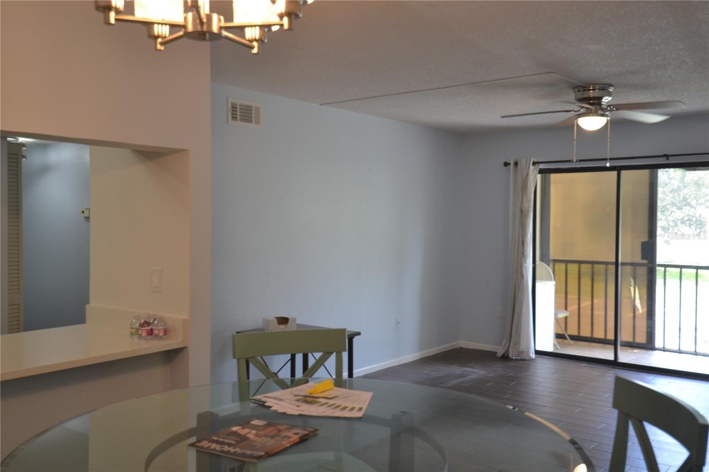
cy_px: 236
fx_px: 650
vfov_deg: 40.0
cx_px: 354
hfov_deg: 57.2
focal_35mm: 33
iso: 400
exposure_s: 1/50
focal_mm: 22
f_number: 4.5
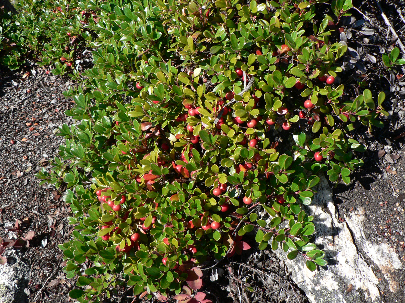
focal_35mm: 36
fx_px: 421
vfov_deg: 39.7
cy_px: 152
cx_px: 202
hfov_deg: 51.4
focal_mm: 6
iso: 80
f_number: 4
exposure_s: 1/500
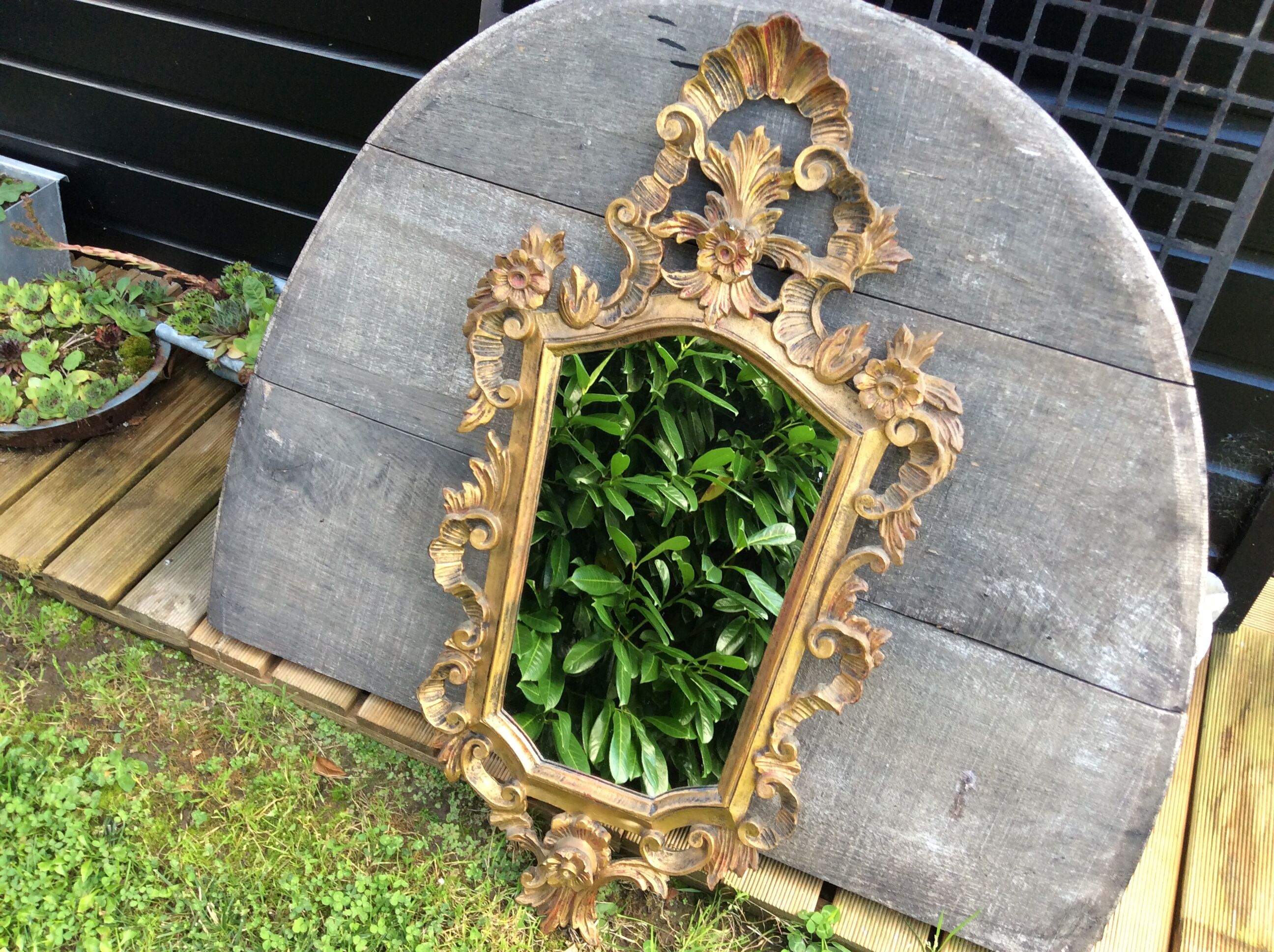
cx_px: 637
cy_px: 476
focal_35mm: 32
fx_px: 1176
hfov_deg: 56.9
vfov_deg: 44.1
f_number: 2.4
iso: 32
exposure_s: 1/33
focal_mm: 3.3
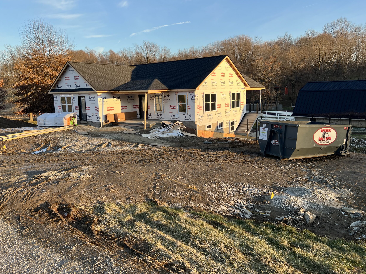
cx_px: 179
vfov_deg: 51.4
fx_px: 285
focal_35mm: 27
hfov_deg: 65.3
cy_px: 136
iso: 50
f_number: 1.5
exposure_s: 1/666
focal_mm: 5.7
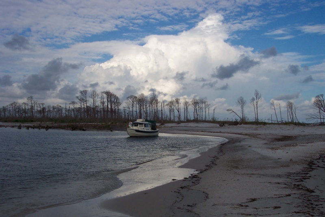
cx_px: 162
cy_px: 108
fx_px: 343
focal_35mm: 38
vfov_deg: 35.0
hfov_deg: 50.7
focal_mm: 8
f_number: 4.8
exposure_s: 1/1000
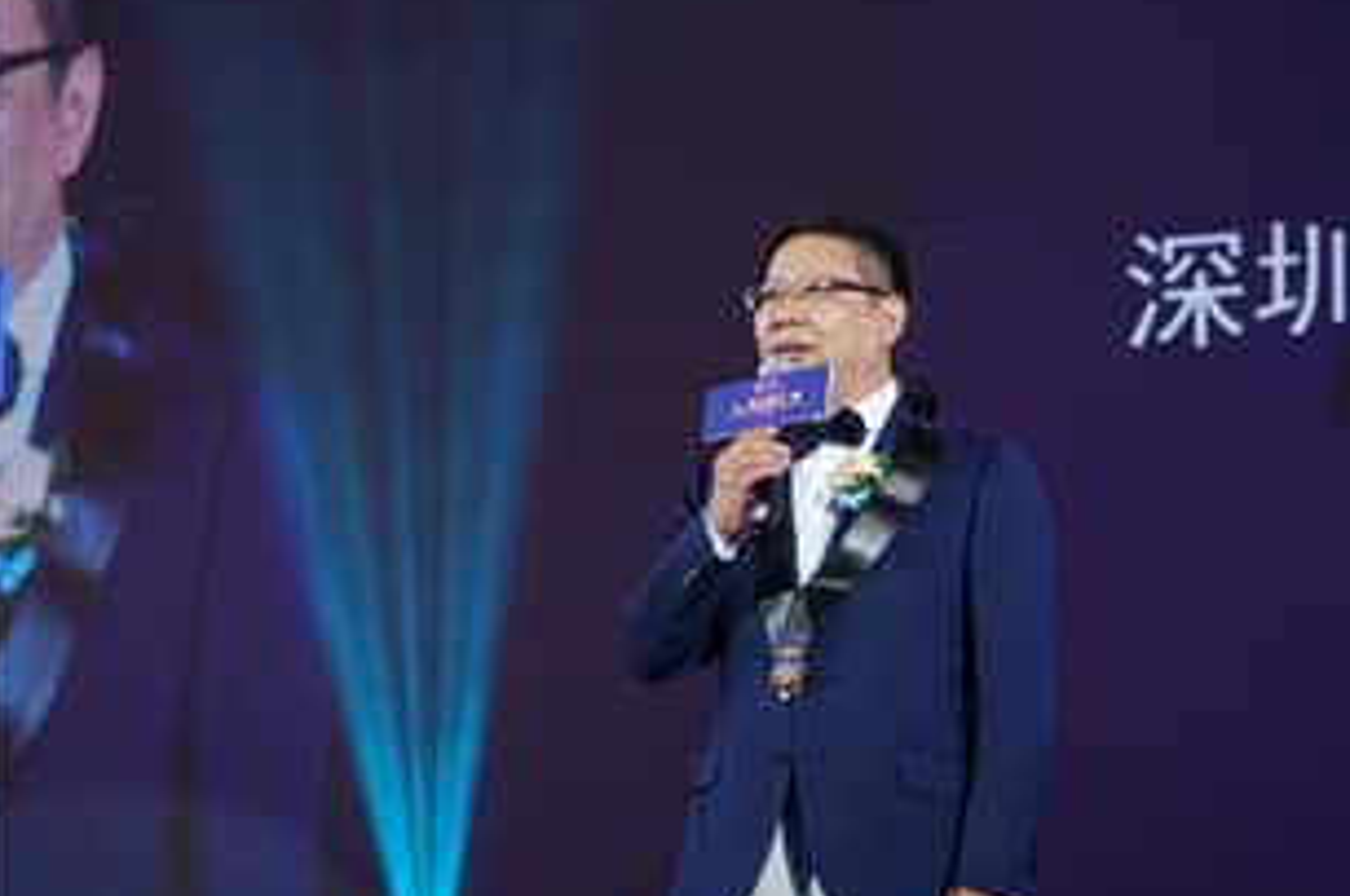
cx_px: 860
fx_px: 3182
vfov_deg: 16.0
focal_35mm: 85
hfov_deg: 23.9
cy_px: 415
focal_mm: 65
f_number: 4
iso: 160
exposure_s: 1/80
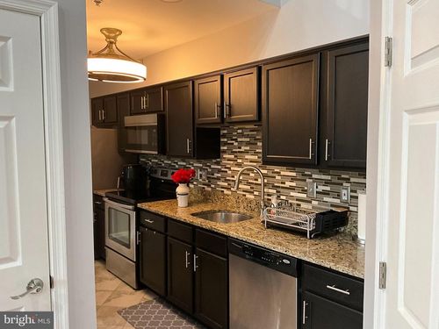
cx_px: 220
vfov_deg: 48.2
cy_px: 164
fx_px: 368
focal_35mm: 29
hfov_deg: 61.7
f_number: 1.8
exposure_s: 1/40
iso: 200
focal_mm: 3
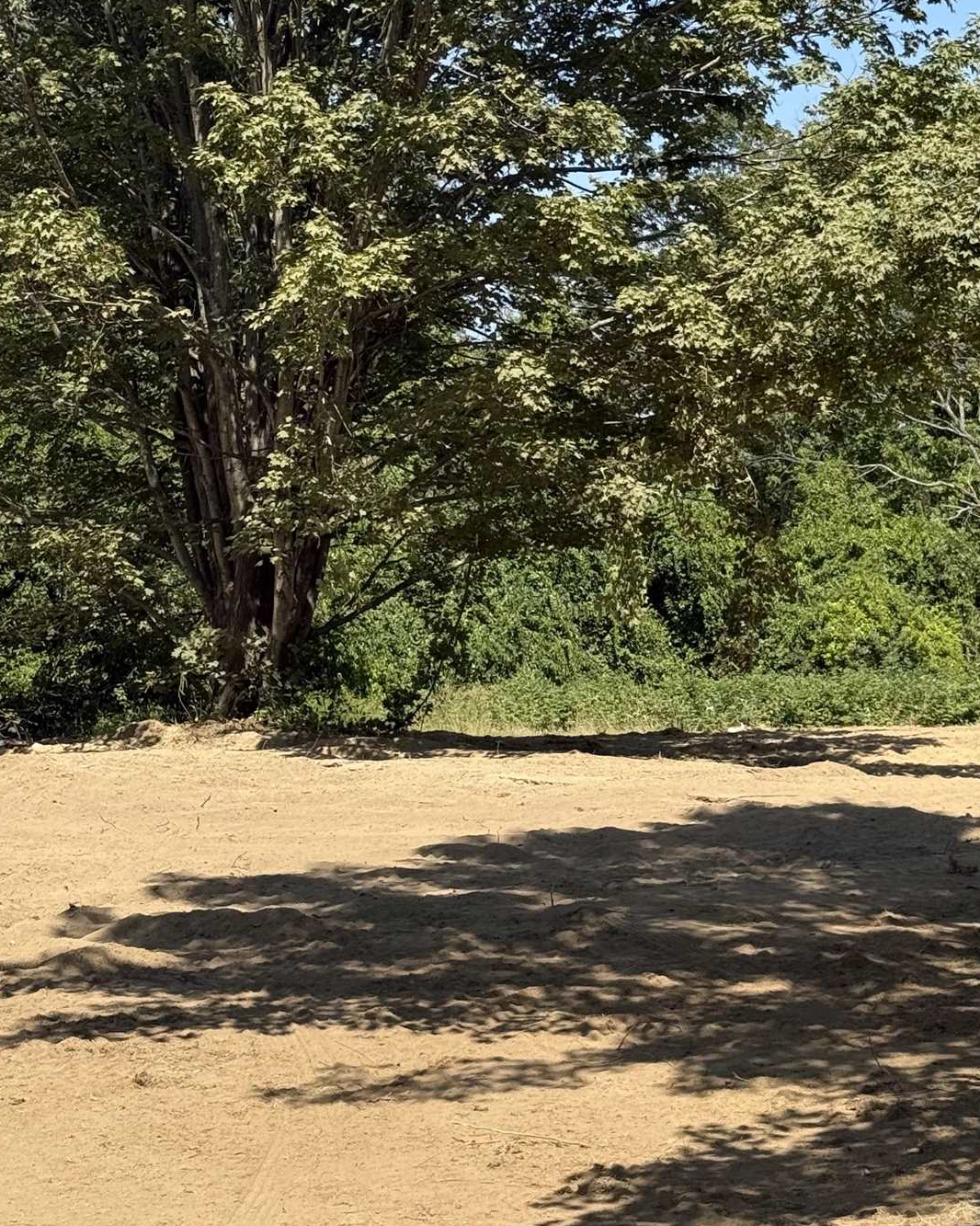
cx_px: 623
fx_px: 2937
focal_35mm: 81
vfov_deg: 23.6
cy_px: 684
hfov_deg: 18.9
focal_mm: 6.76
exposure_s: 1/3704
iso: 80
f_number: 1.78
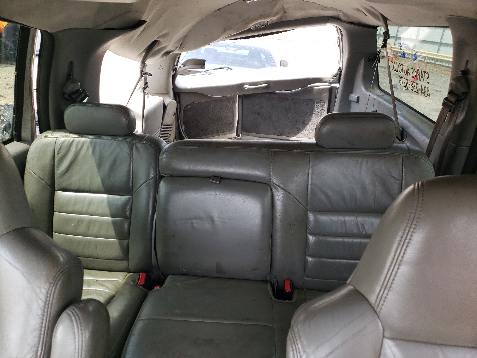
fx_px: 358
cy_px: 179
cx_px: 238
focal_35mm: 26
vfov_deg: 53.1
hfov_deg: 67.3
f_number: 1.5
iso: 50
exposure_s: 1/227
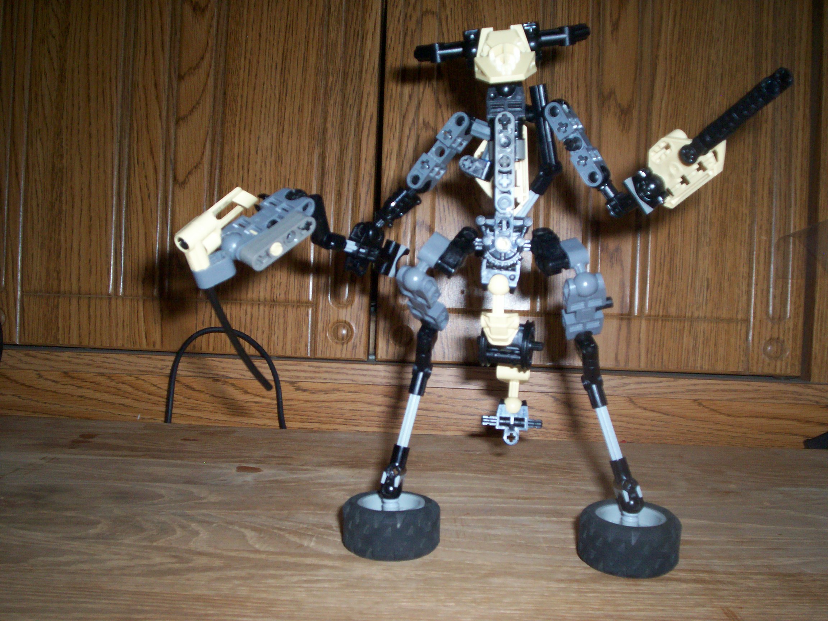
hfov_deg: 51.4
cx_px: 414
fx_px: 861
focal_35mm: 36
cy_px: 310
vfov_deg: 39.7
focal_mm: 5.9
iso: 140
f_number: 4.5
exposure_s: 1/64
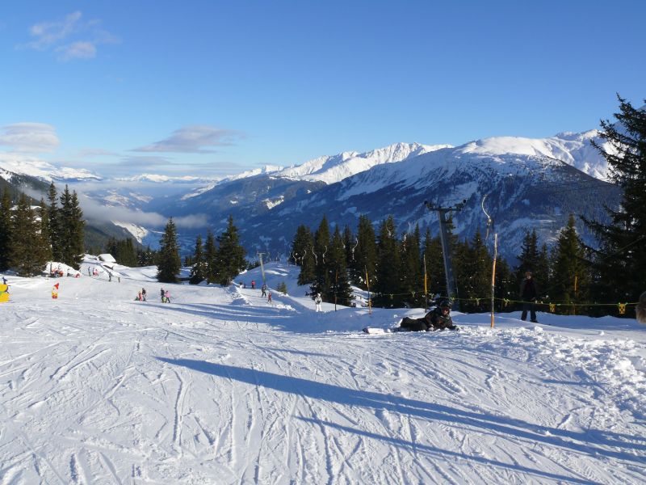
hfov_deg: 52.6
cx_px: 323
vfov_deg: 40.7
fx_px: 653
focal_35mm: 35
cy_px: 242
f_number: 8
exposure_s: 1/400
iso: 100
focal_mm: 7.4
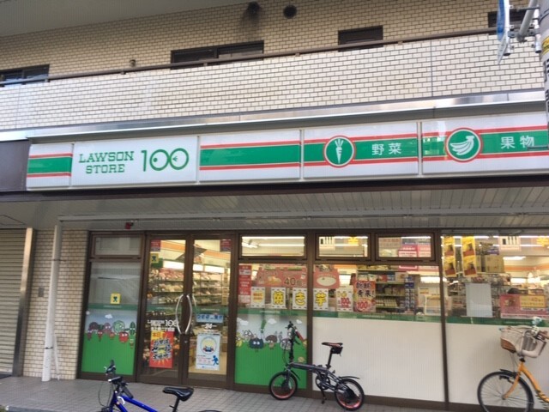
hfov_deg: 61.7
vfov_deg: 48.2
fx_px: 460
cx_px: 274
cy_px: 206
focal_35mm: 29
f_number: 2.2
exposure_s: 1/60
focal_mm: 4.15
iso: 32
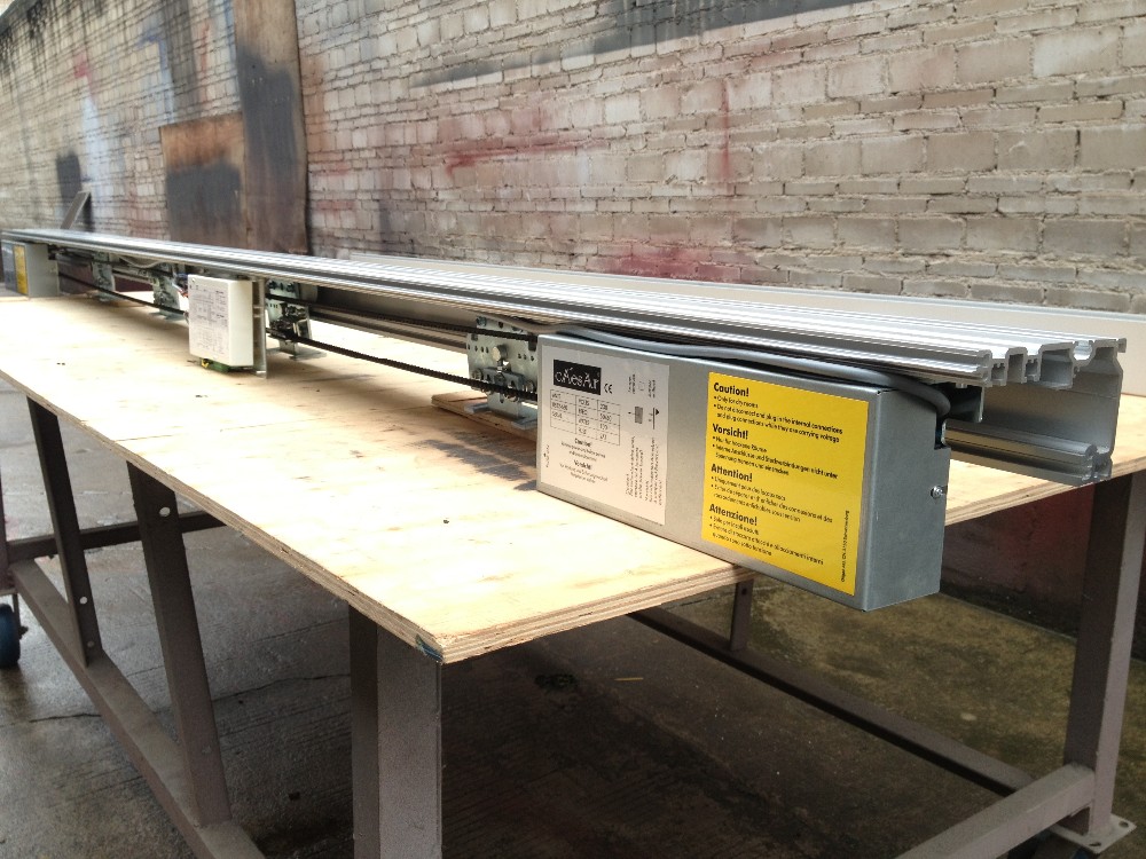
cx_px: 573
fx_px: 1159
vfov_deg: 40.7
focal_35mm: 35
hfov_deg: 52.6
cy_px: 430
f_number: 2.4
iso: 50
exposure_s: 1/134
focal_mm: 4.28
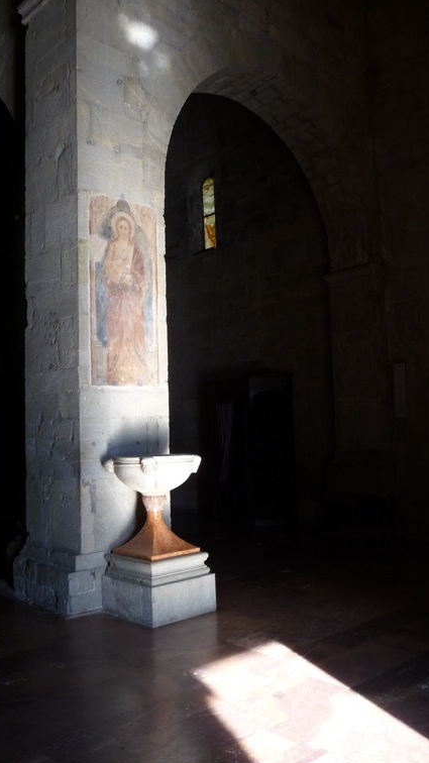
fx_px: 627
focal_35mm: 31
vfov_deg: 62.6
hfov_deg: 37.4
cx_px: 150
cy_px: 378
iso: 160
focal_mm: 4.7
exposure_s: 1/30
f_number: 3.3
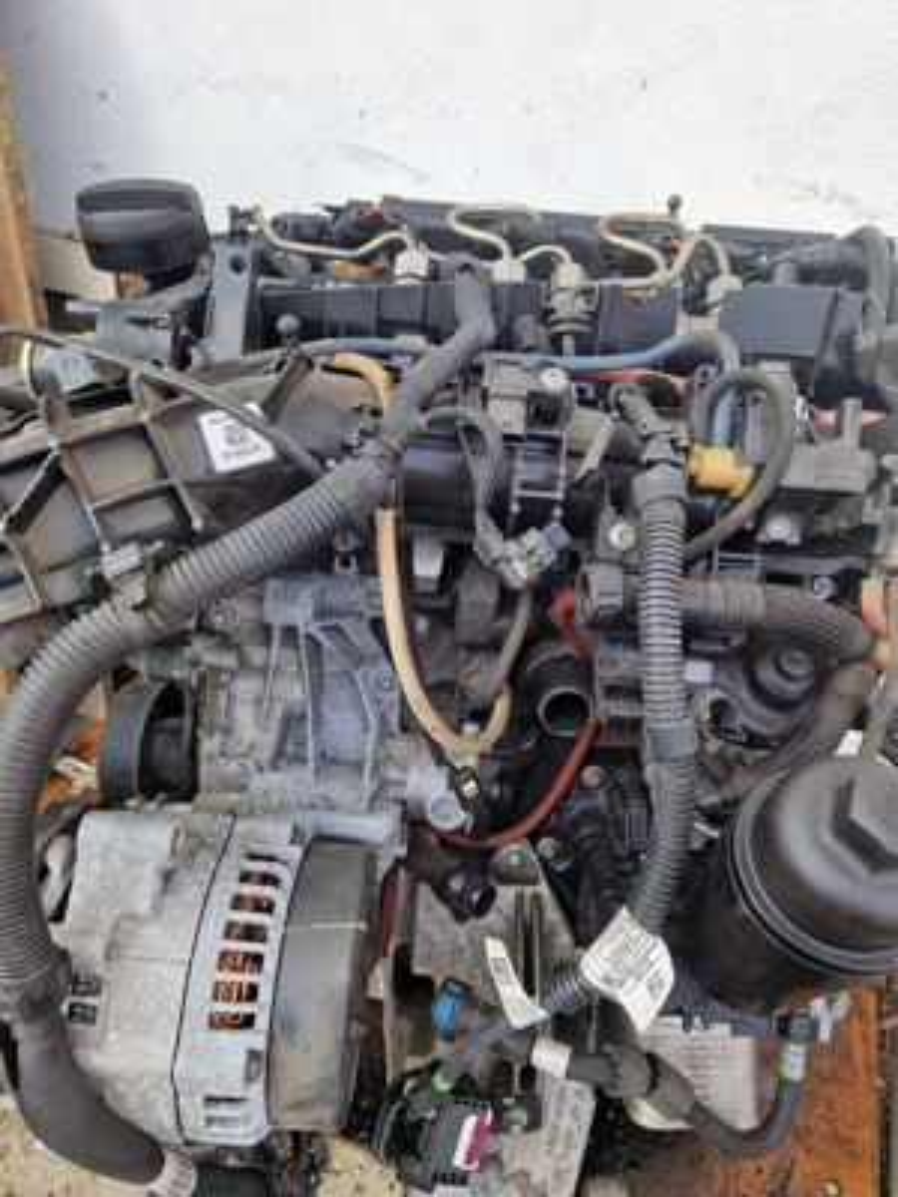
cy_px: 598
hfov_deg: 58.9
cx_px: 449
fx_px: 796
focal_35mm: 23
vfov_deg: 73.9
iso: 50
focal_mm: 5.4
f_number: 1.8
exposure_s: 1/182
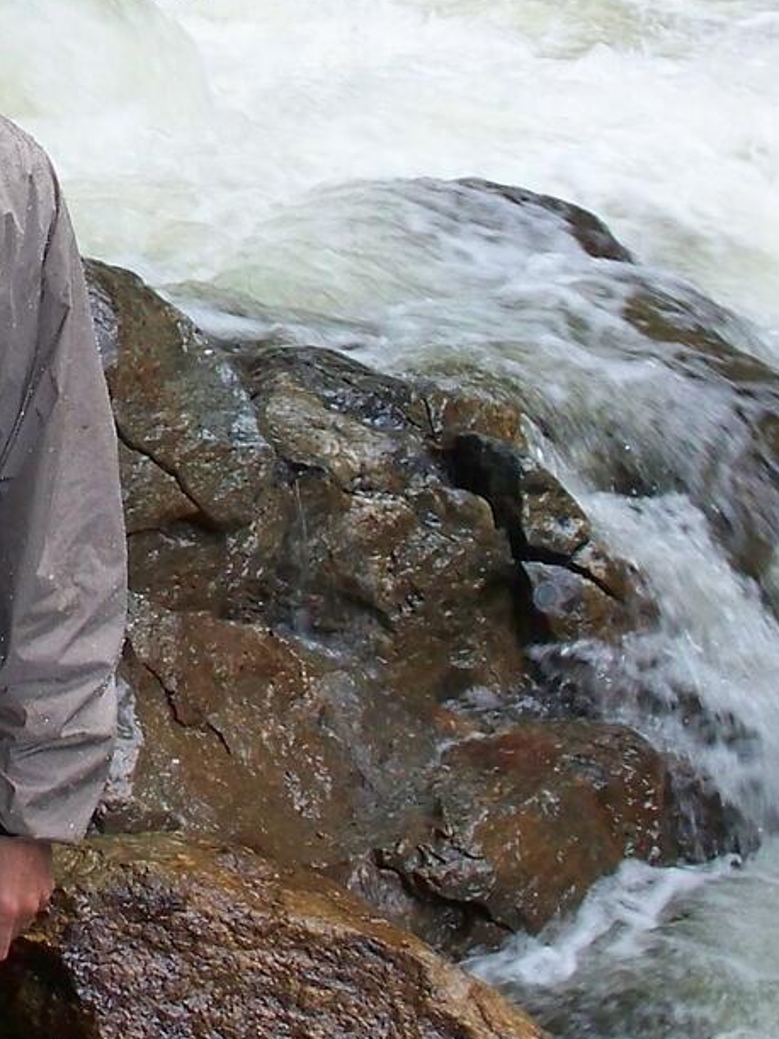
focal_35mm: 105
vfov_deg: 18.5
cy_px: 171
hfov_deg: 13.5
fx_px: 3152
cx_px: -255
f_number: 2.8
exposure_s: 1/60
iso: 200
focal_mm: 7.54
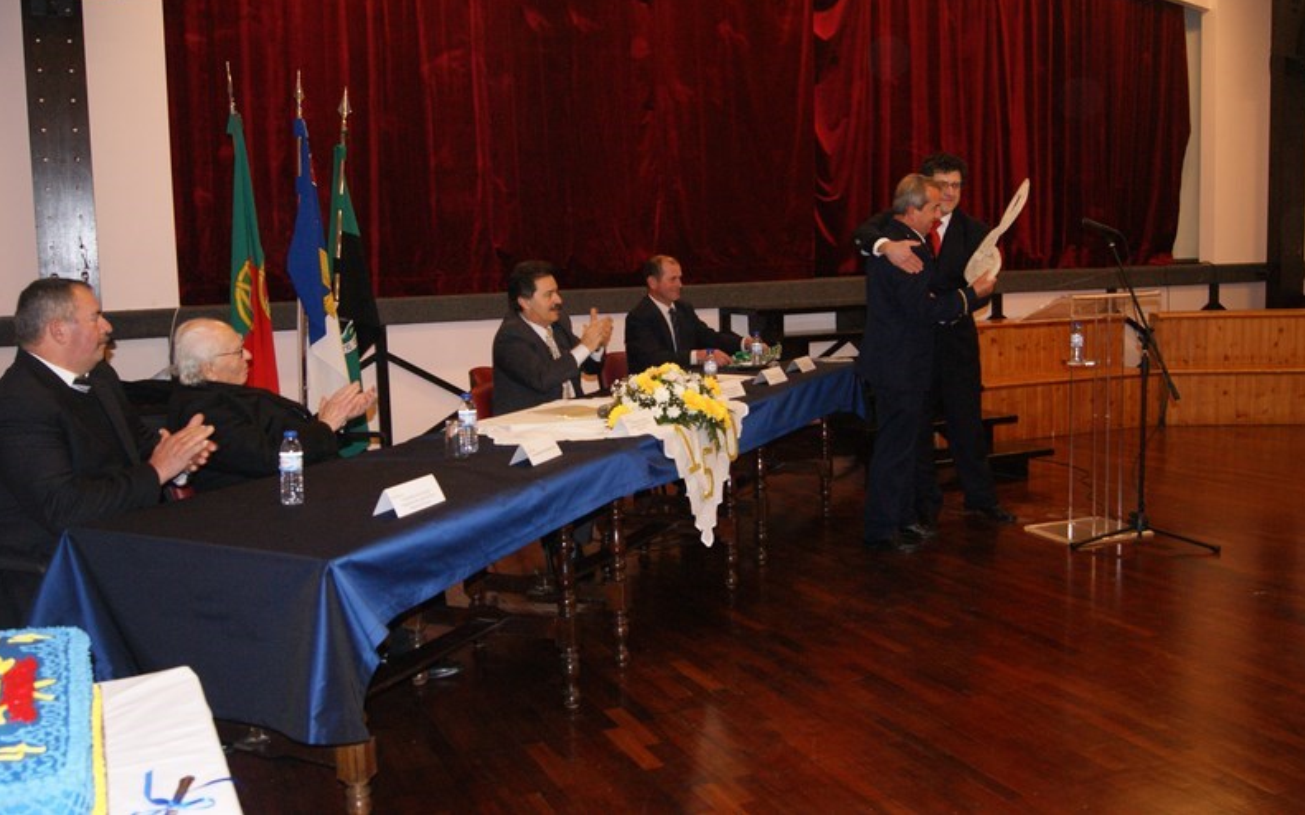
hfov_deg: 56.7
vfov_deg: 37.2
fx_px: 1209
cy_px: 378
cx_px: 653
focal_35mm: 34
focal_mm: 22
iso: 400
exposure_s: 1/60
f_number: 5.6
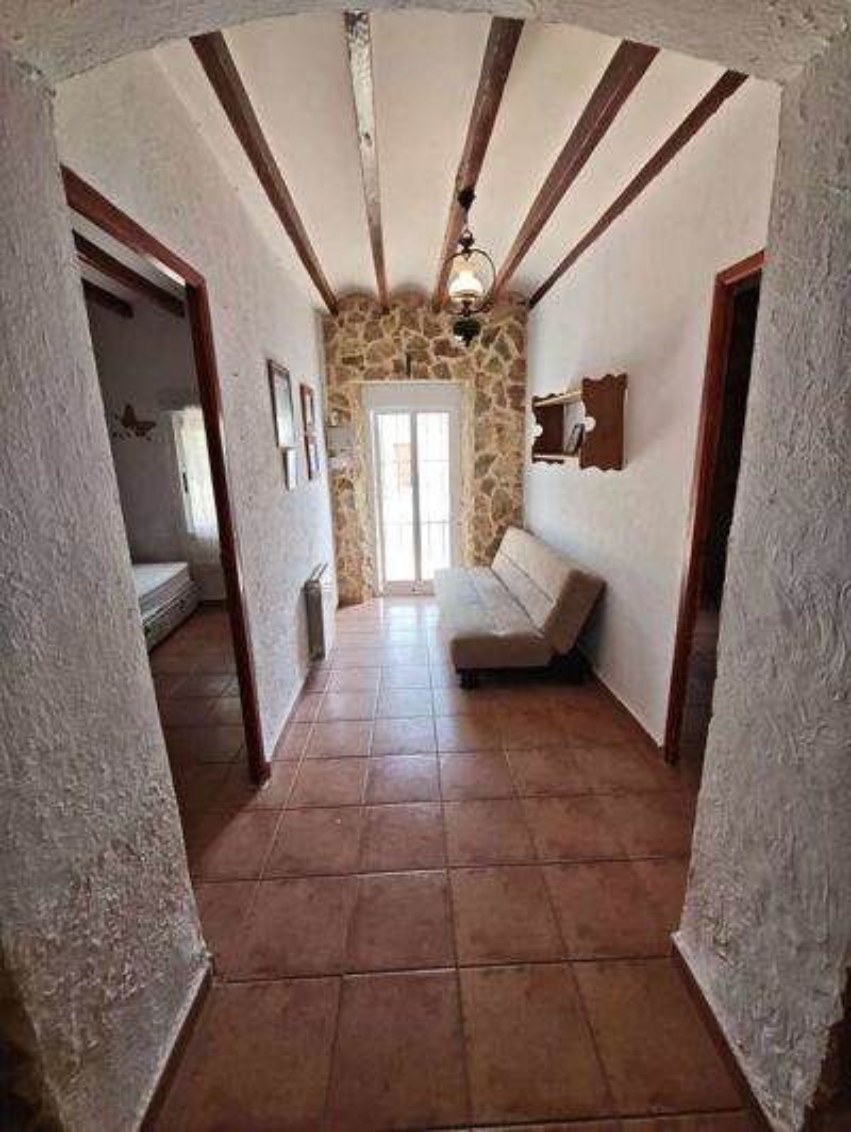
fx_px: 458
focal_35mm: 14
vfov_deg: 102.0
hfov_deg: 85.8
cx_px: 426
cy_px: 566
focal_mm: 2.16
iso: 100
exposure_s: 1/50
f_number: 2.2
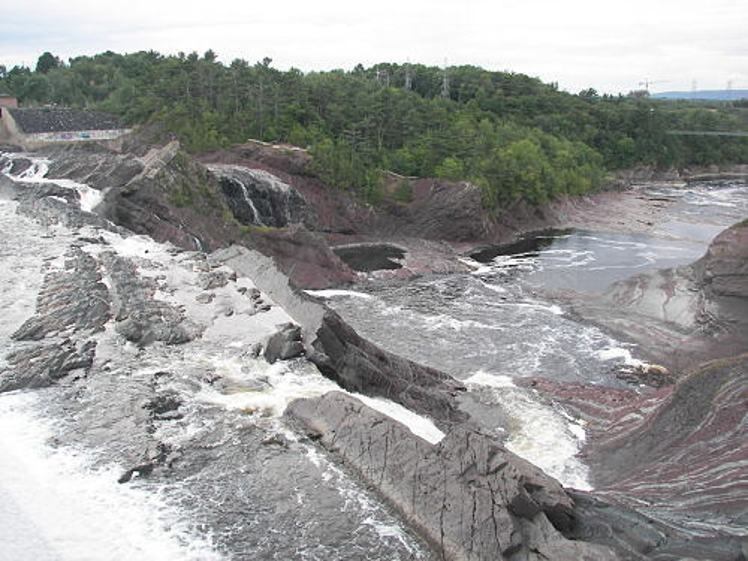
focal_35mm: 36
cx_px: 374
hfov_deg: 51.4
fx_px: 778
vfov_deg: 39.7
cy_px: 280
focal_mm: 6
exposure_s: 1/50
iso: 50
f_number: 2.8
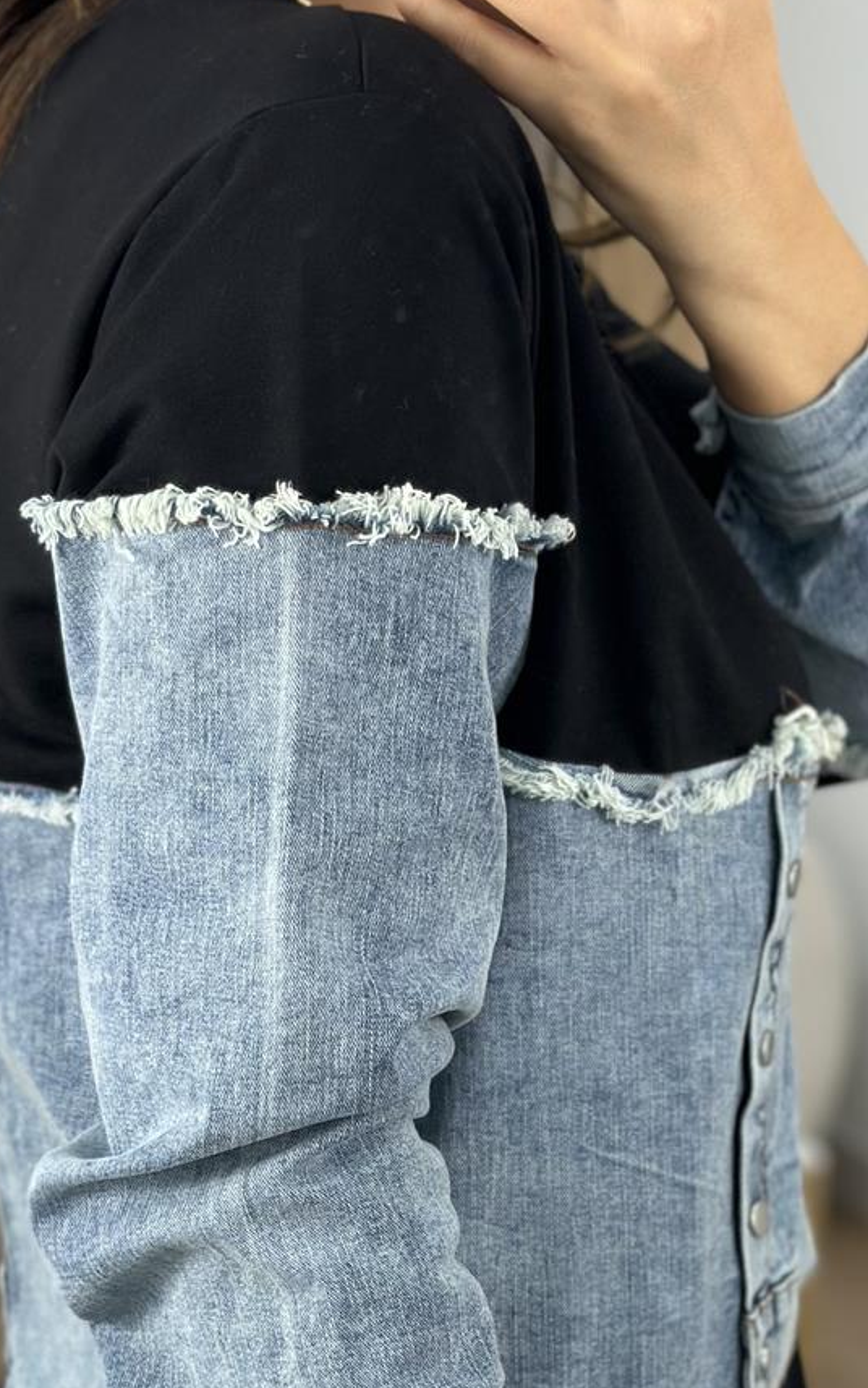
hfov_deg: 13.7
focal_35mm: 95
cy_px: 1017
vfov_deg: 21.7
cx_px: 598
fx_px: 3594
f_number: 1.78
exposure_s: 1/100
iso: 80
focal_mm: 6.86
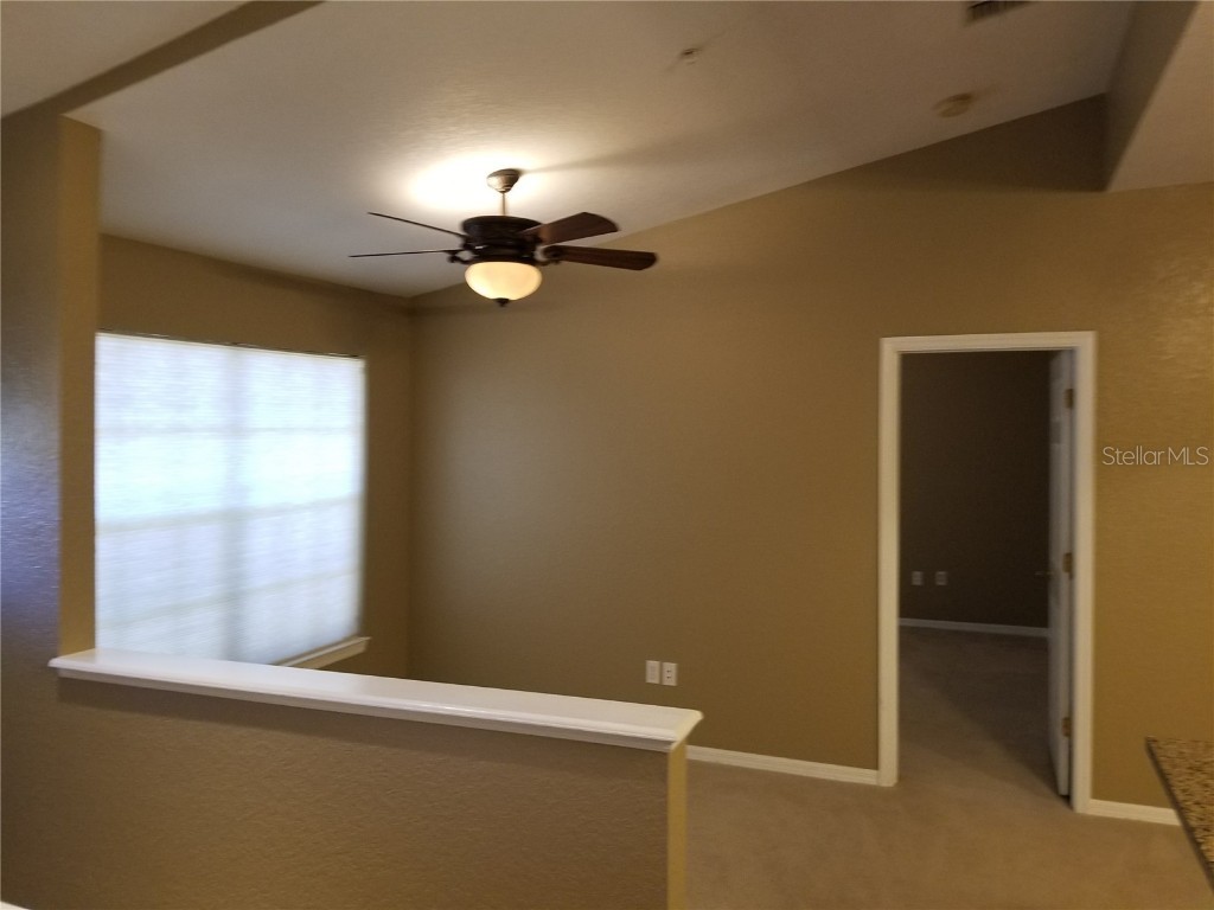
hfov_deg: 67.3
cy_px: 455
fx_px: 912
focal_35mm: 26
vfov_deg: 53.1
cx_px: 607
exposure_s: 1/30
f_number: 1.7
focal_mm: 4.25
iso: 160
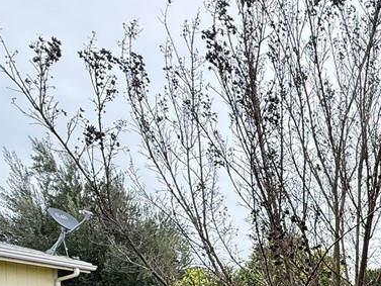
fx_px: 418
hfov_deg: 40.2
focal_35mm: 38
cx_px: 413
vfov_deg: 31.9
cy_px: 338
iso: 64
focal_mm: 2.22
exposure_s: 1/574
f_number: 2.2
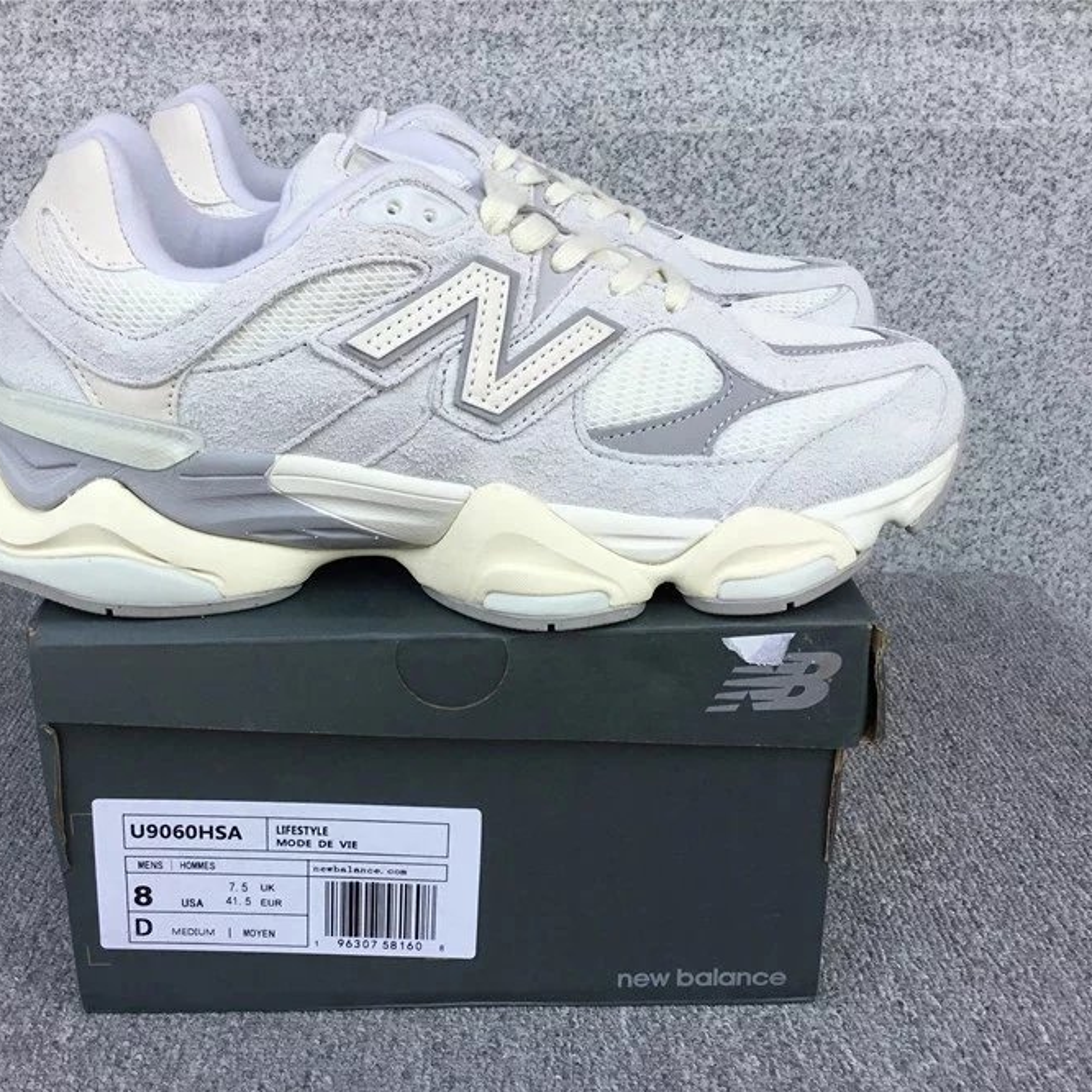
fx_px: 1321
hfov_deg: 44.8
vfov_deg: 44.9
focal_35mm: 37
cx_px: 466
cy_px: 552
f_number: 2.4
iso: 25
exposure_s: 1/525
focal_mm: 3.3
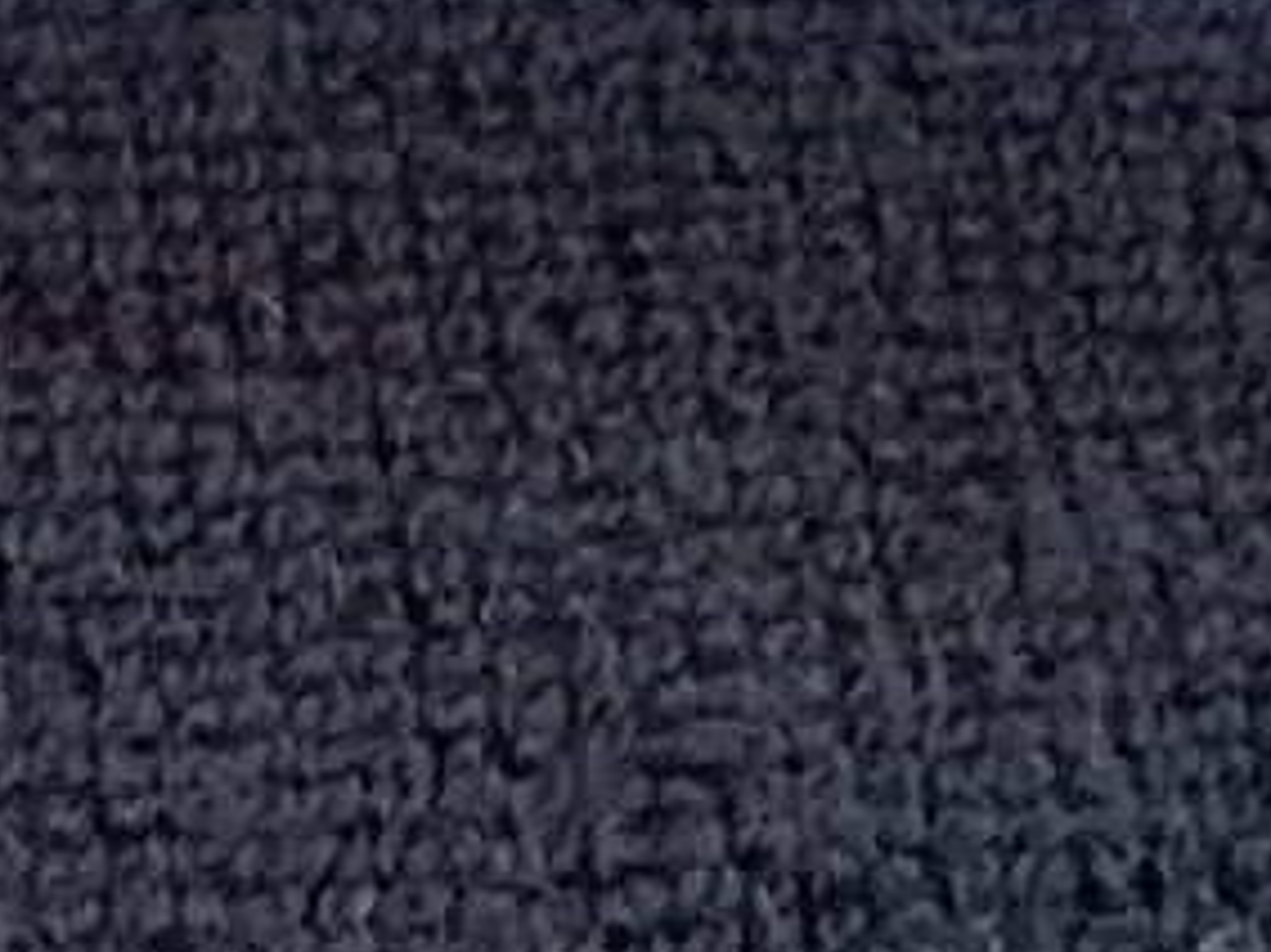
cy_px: -999
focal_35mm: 166
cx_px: -865
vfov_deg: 8.4
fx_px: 6092
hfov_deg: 11.2
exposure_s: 1/33
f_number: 2.4
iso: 320
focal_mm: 3.3
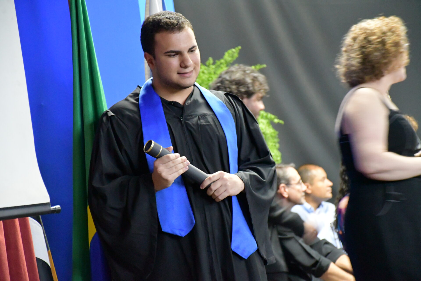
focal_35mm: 142
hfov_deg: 14.4
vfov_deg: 9.7
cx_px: 210
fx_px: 1660
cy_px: 140
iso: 12800
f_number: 5.3
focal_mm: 95
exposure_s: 1/25
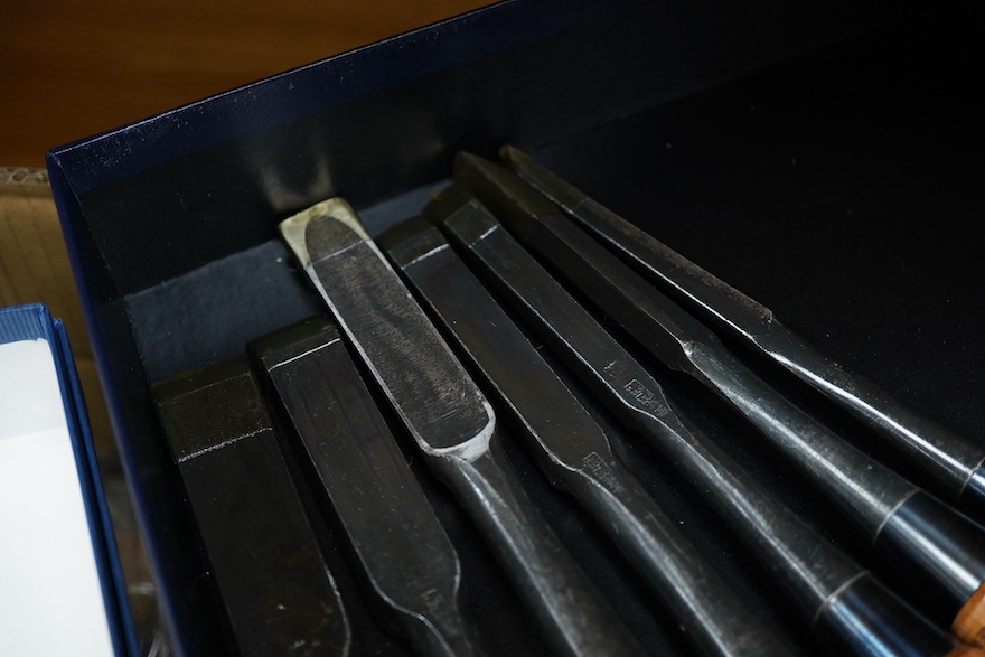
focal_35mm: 46
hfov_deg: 42.7
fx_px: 1259
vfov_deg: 29.3
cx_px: 487
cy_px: 334
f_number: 3.5
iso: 1250
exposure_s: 1/125
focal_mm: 30
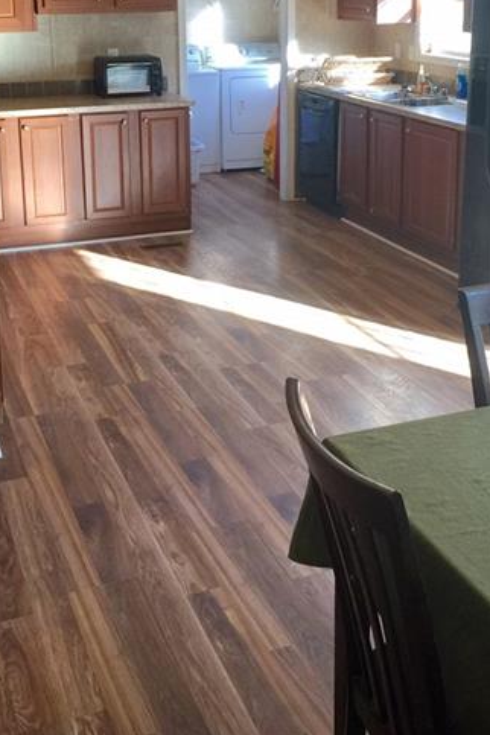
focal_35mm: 48
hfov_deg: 28.1
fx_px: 980
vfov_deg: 40.2
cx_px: 251
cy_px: 204
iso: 32
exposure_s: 1/30
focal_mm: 4.15
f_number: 2.2
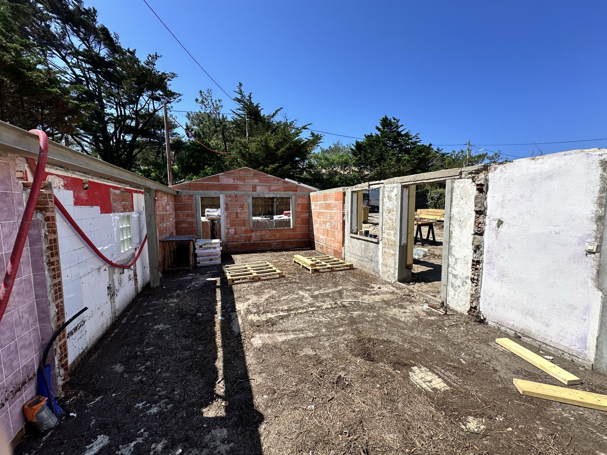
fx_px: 245
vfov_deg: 85.7
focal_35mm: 14
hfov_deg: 102.1
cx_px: 304
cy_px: 228
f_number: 2.2
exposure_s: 1/1490
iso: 50
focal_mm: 2.22
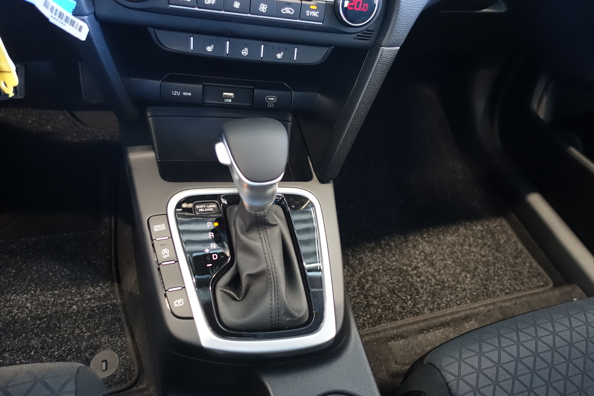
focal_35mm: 24
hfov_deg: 73.7
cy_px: 198
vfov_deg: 53.1
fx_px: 396
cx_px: 297
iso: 800
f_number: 1.8
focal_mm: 8.8
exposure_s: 1/15
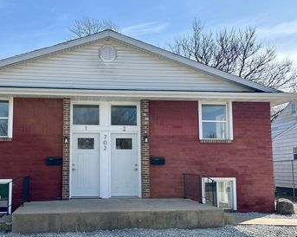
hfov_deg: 48.3
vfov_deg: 40.0
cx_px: 99
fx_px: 325
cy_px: 139
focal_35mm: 37
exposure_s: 1/3021
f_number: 1.6
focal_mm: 5.96
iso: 50
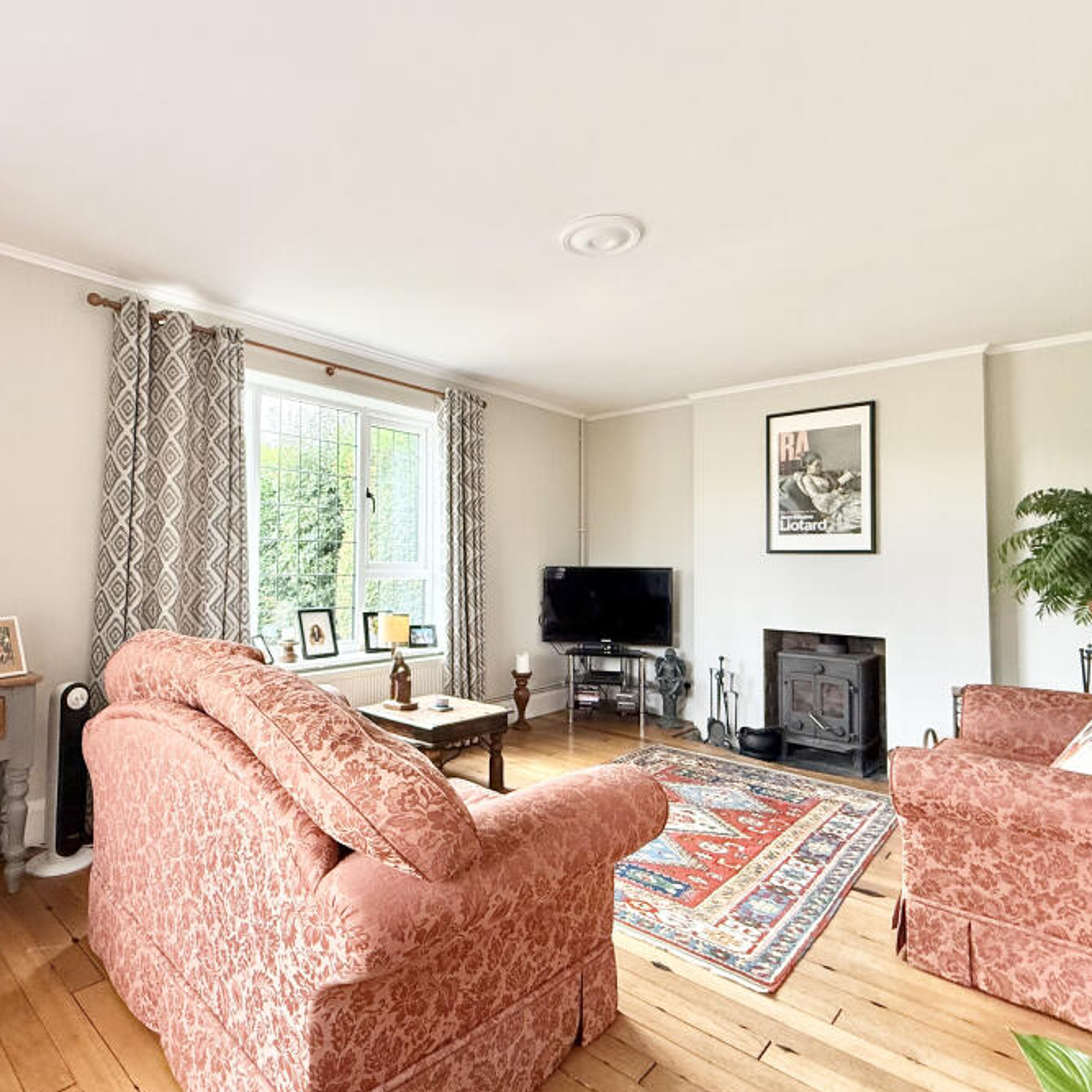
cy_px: 537
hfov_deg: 77.1
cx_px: 457
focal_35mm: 19
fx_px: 678
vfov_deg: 77.7
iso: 250
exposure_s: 1/99
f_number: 2.2
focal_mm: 2.22
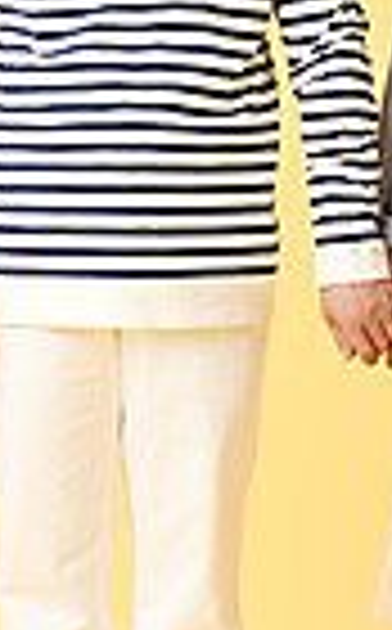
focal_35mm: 248
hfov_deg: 5.3
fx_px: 4257
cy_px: 135
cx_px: 363
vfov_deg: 8.5
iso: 100
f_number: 8
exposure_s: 1/125
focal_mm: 85
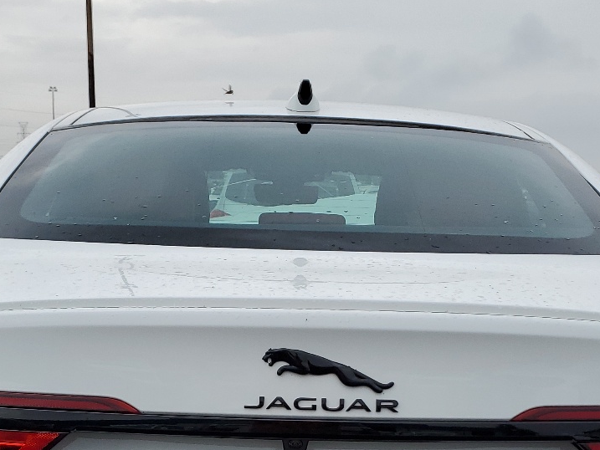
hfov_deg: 33.2
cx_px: 302
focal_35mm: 58
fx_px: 1005
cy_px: 500
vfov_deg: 23.6
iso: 50
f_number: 1.5
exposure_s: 1/2000
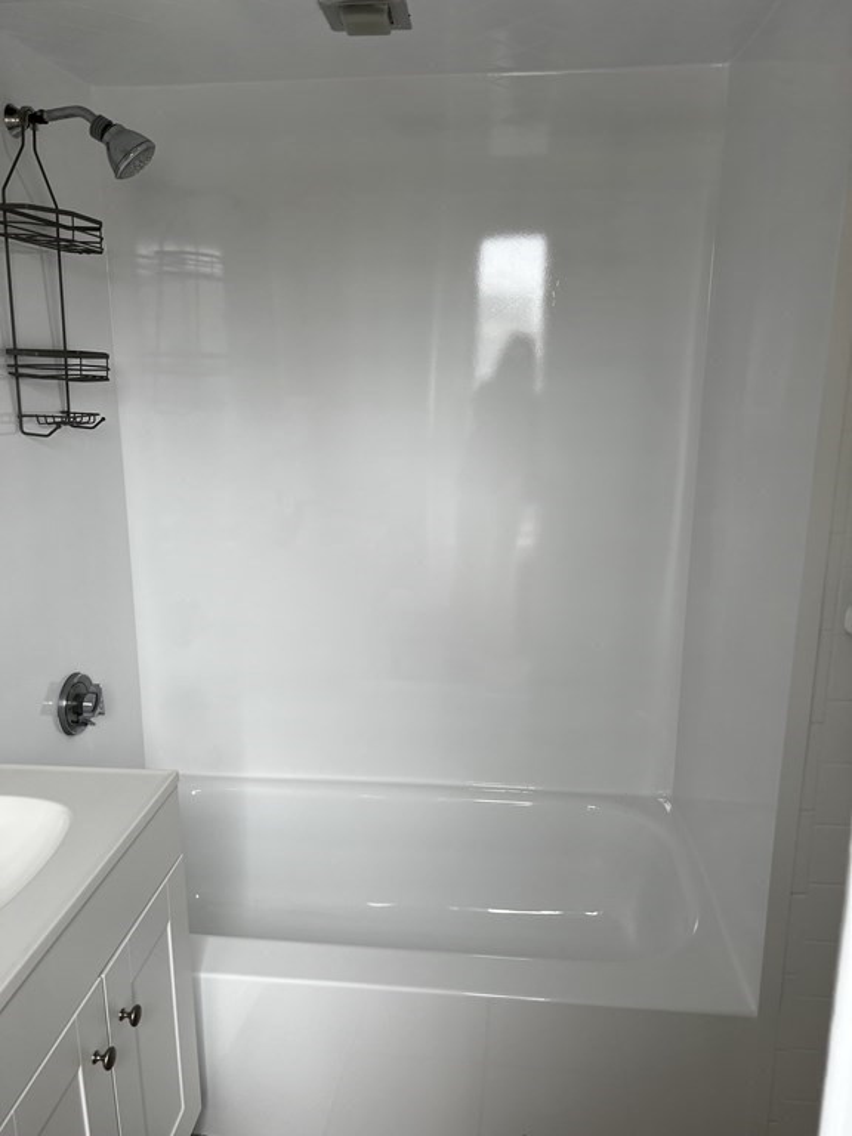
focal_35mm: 26
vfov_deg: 67.3
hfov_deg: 53.1
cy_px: 568
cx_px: 426
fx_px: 853
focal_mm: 5.7
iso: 40
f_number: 1.5
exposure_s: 1/190
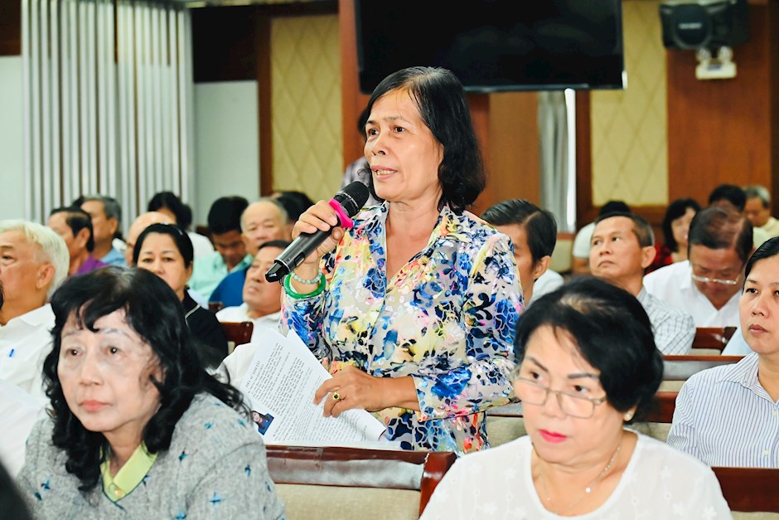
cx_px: 390
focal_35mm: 116
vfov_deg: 11.8
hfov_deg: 17.6
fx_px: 2510
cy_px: 260
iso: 8000
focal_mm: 116
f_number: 8
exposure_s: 1/200
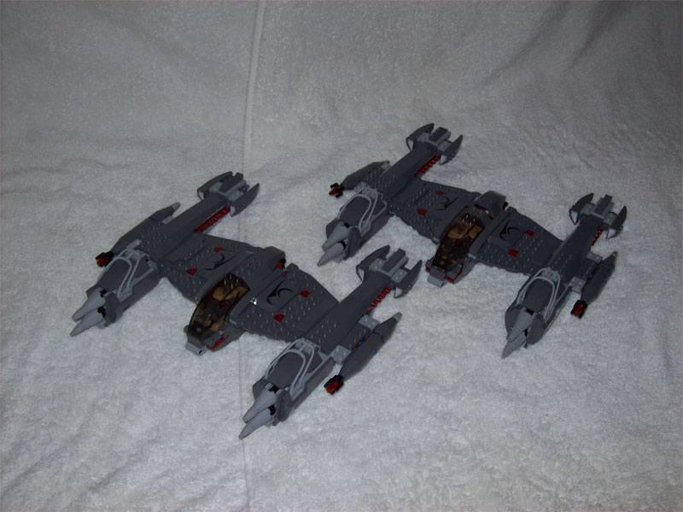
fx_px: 887
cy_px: 256
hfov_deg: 42.1
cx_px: 342
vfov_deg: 32.1
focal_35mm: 45
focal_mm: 7.6
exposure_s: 1/73.6
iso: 80
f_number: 3
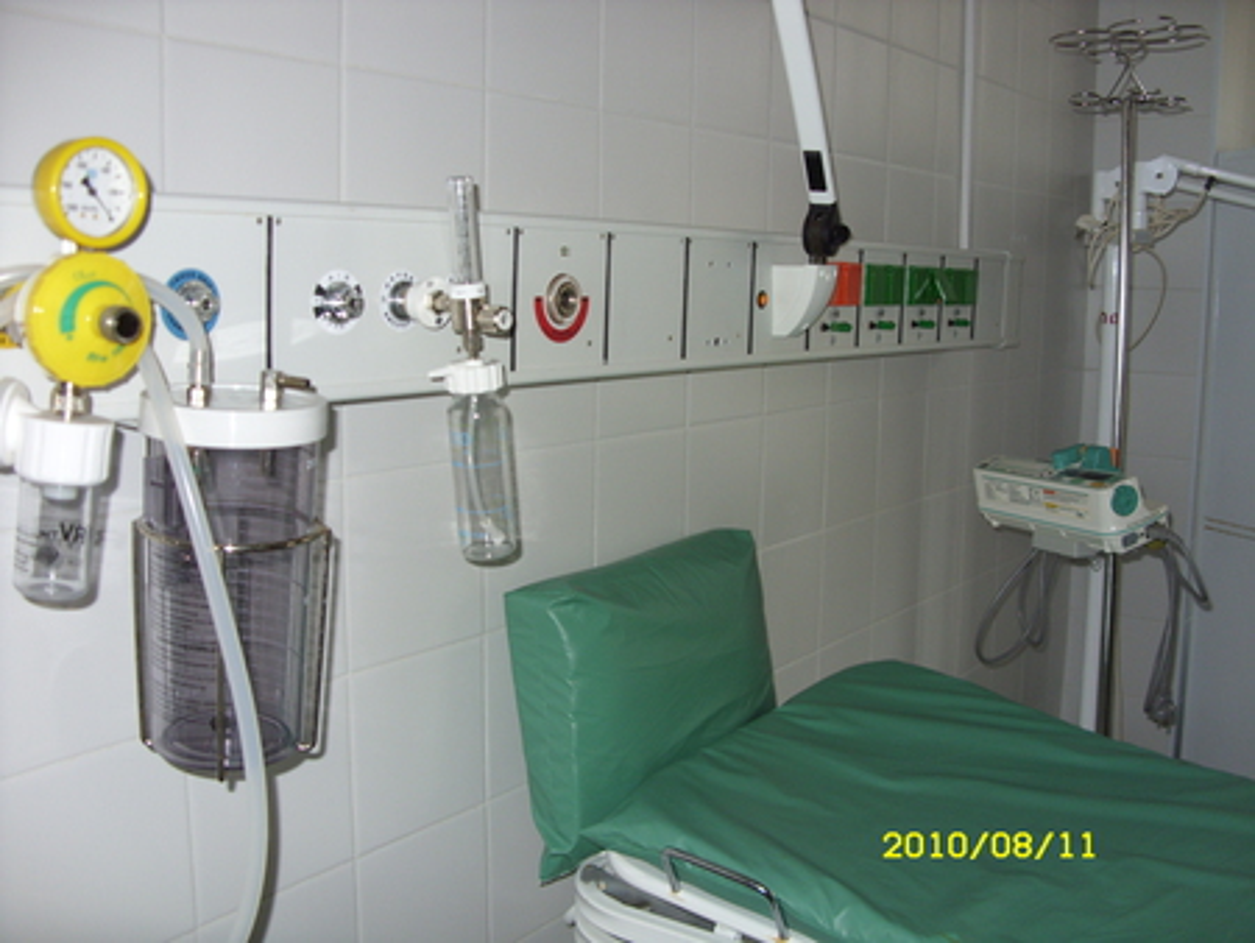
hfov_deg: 49.0
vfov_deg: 37.8
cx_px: 628
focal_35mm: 38
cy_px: 472
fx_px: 1378
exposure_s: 1/30
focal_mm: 6.3
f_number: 2.8
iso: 100
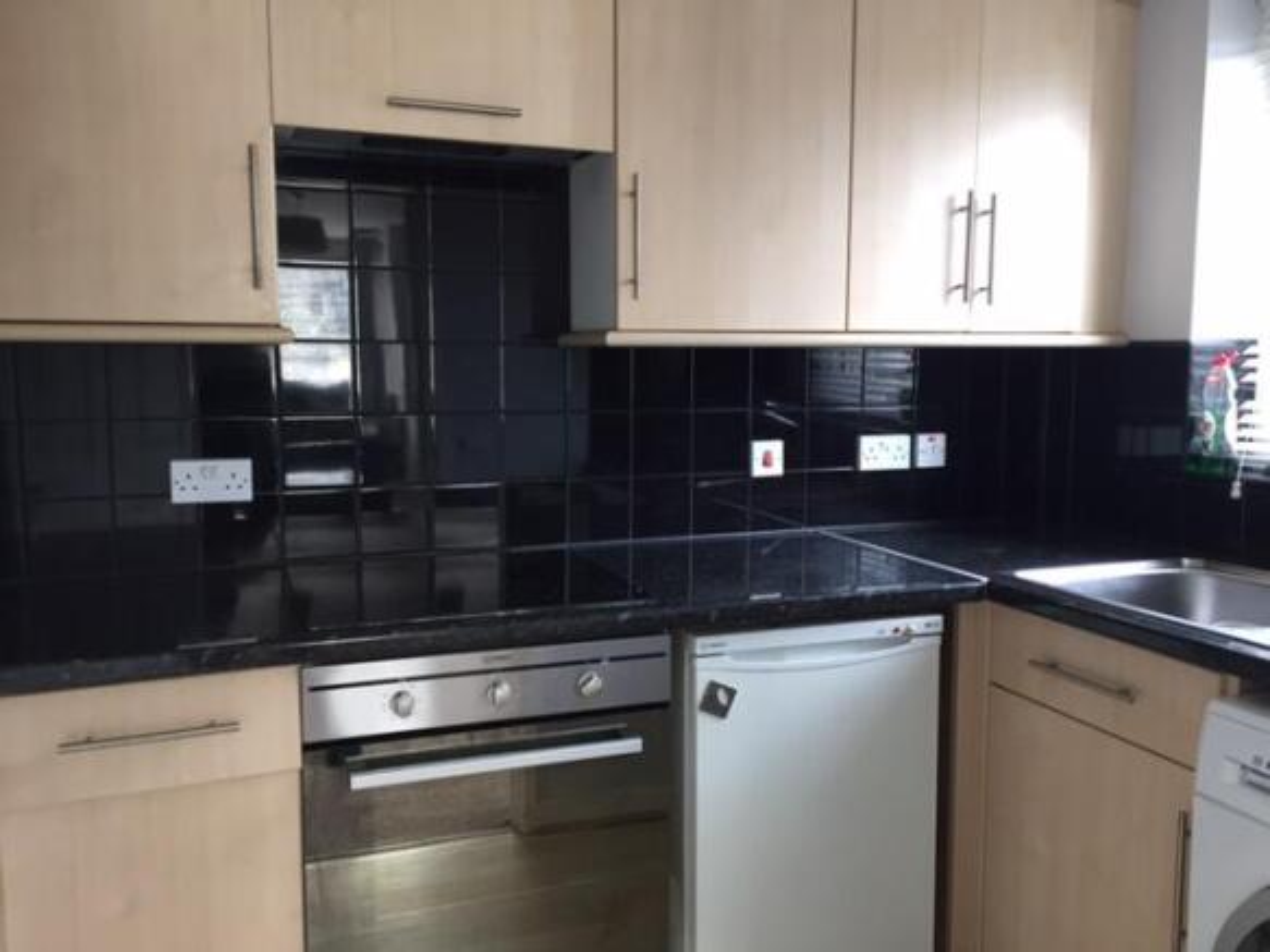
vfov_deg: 48.2
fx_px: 1064
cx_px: 635
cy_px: 476
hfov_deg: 61.7
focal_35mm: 29
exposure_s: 1/33
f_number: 2.2
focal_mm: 4.15
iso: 100
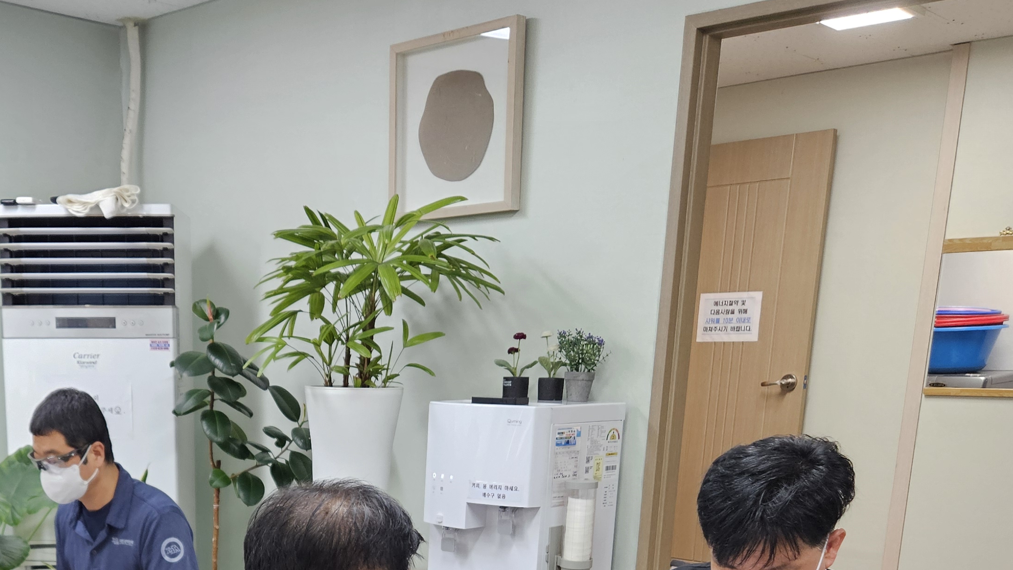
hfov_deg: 43.2
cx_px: 259
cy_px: 644
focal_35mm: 46
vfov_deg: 24.1
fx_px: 1236
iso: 250
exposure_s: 1/120
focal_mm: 5.4
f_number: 1.8
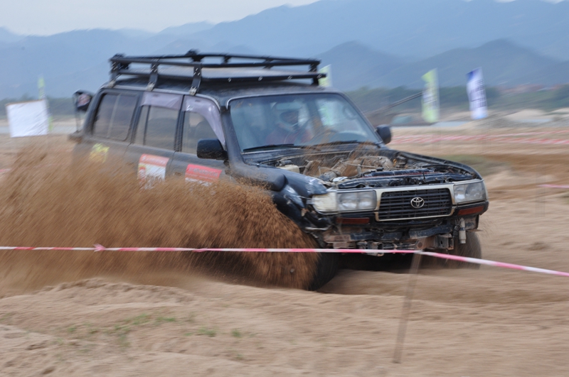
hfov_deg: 18.2
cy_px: 188
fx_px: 1776
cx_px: 284
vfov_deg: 12.1
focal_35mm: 112
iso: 250
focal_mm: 75
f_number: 18
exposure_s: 1/60
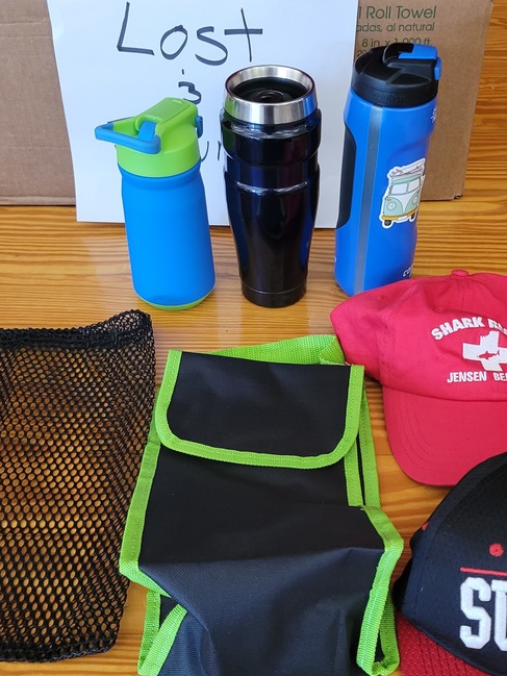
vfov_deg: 45.3
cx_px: 290
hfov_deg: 35.1
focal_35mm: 41
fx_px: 800
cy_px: 432
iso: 320
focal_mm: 5.4
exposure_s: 1/40
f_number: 1.8
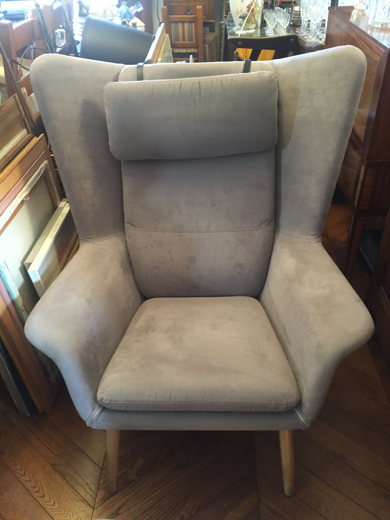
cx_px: 195
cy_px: 260
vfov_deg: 61.7
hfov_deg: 48.2
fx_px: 436
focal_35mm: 29
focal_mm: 4.15
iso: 250
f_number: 2.2
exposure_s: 1/20
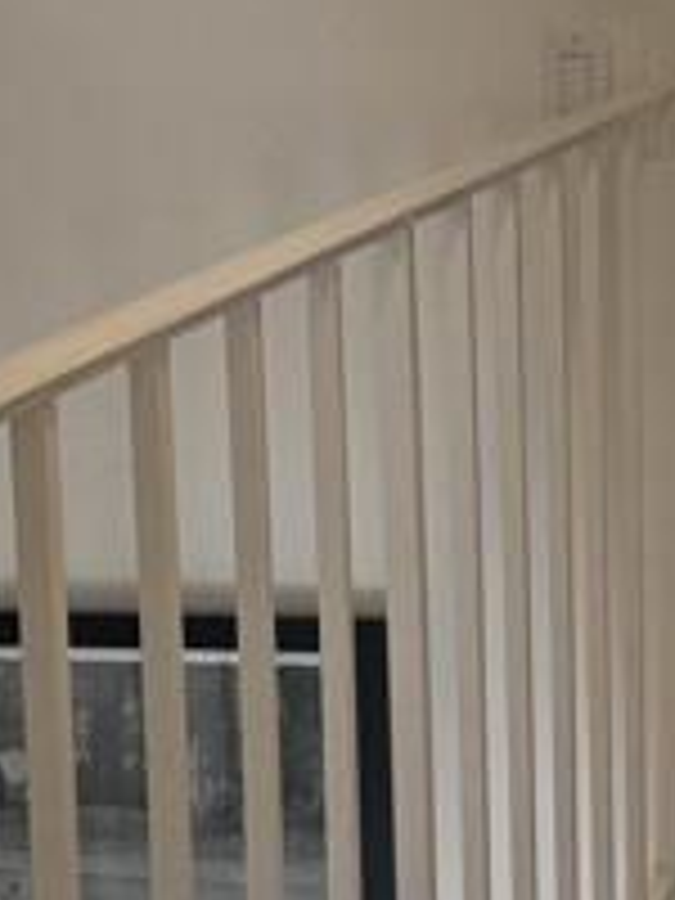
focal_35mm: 123
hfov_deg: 11.7
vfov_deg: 16.0
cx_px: 896
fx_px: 3198
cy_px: 410
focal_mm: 6.76
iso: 320
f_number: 1.78
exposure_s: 1/120
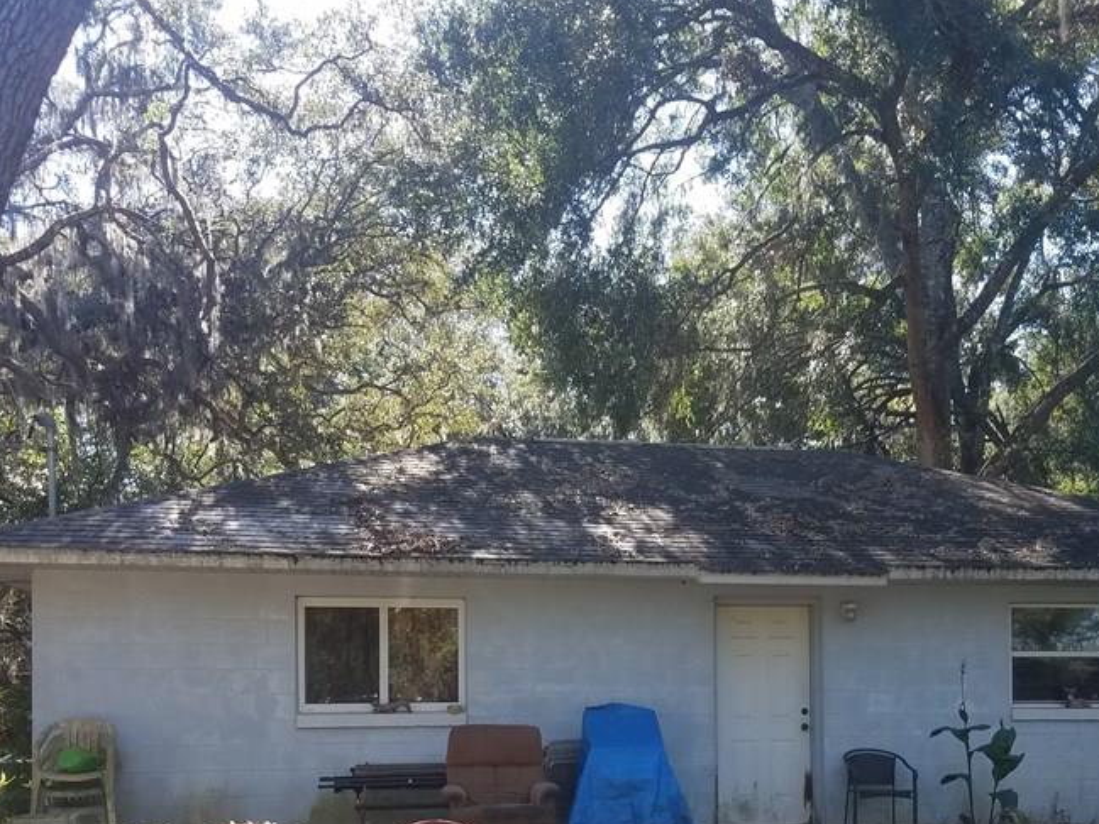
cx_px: 664
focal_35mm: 41
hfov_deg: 45.5
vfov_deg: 34.4
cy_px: 616
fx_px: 1302
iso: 50
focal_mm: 4.2
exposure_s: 1/416
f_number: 1.7
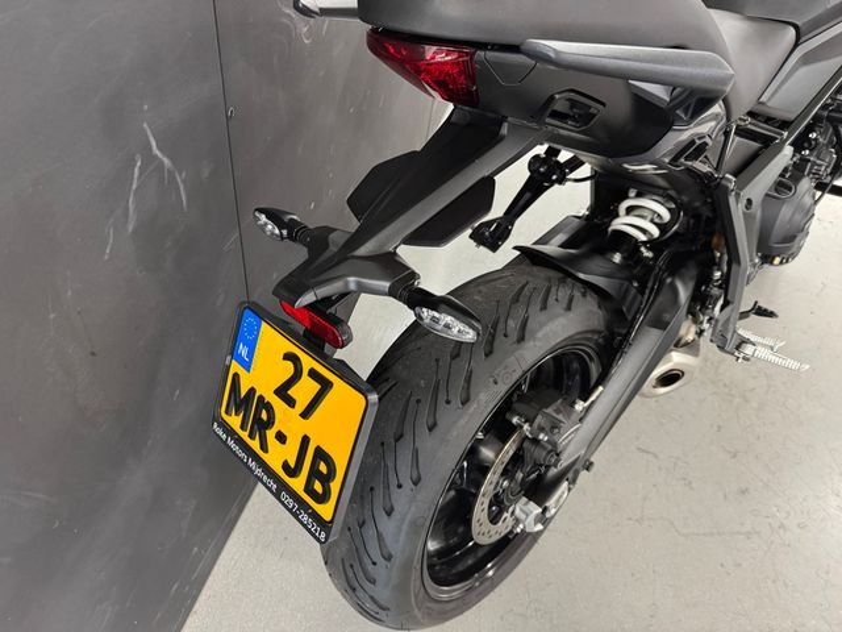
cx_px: 421
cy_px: 316
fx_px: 584
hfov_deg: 71.6
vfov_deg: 56.8
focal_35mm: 24
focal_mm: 6.76
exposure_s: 1/50
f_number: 1.78
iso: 400
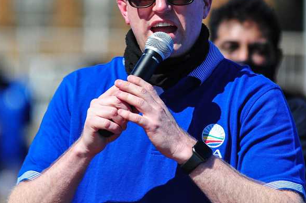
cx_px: 145
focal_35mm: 383
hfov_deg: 5.4
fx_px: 3253
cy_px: 97
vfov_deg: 3.6
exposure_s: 1/3200
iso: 320
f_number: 4
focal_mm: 200
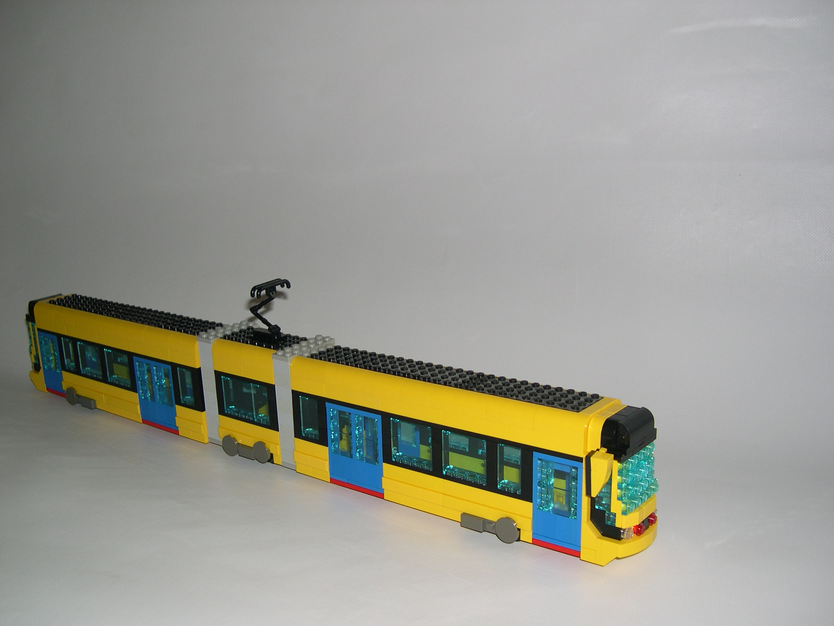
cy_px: 313
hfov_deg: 49.0
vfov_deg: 37.7
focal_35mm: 38
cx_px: 417
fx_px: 916
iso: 100
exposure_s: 1/60
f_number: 2.8
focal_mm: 8
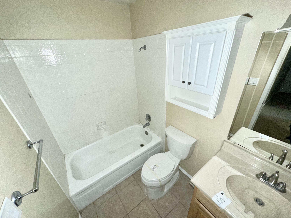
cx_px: 146
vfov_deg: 85.7
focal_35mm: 14
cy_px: 109
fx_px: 118
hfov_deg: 102.1
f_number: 2.2
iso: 160
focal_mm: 2.22
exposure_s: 1/34
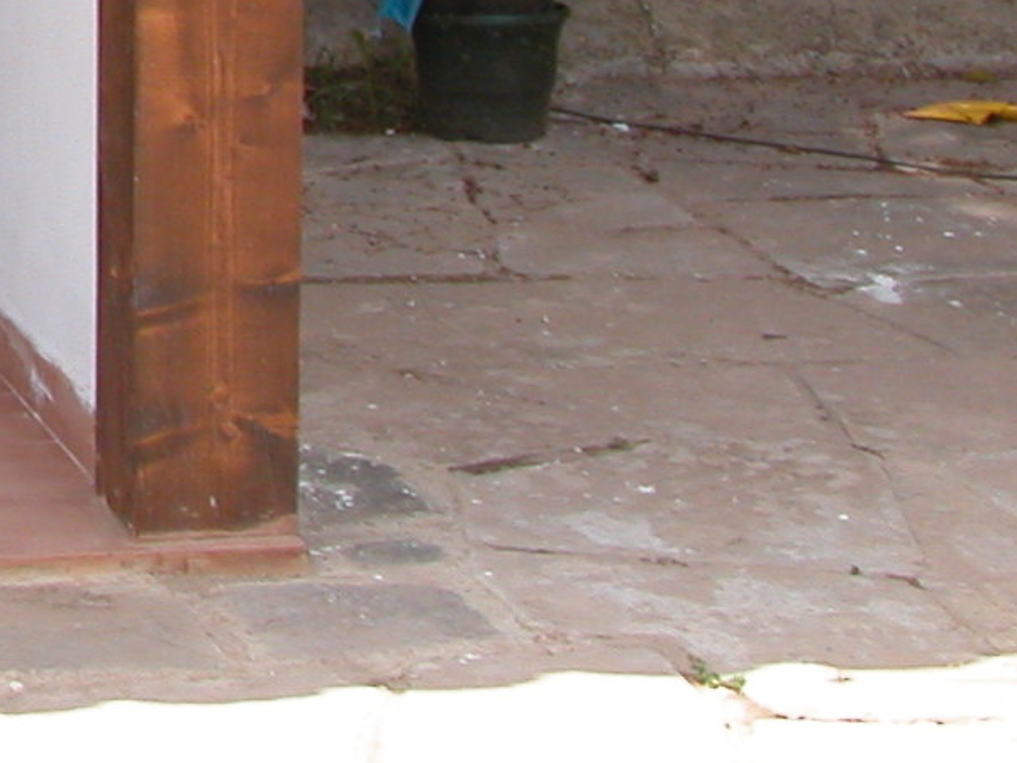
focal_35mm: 145
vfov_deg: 9.7
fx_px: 4260
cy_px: -617
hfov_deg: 12.2
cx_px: -966
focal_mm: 8.9
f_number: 5.6
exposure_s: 1/267
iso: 100
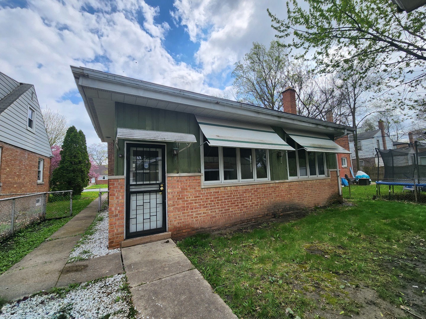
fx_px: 160
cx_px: 213
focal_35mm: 13
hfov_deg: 106.2
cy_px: 160
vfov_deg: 89.9
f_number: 2.2
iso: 50
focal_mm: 2.2
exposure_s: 1/1690
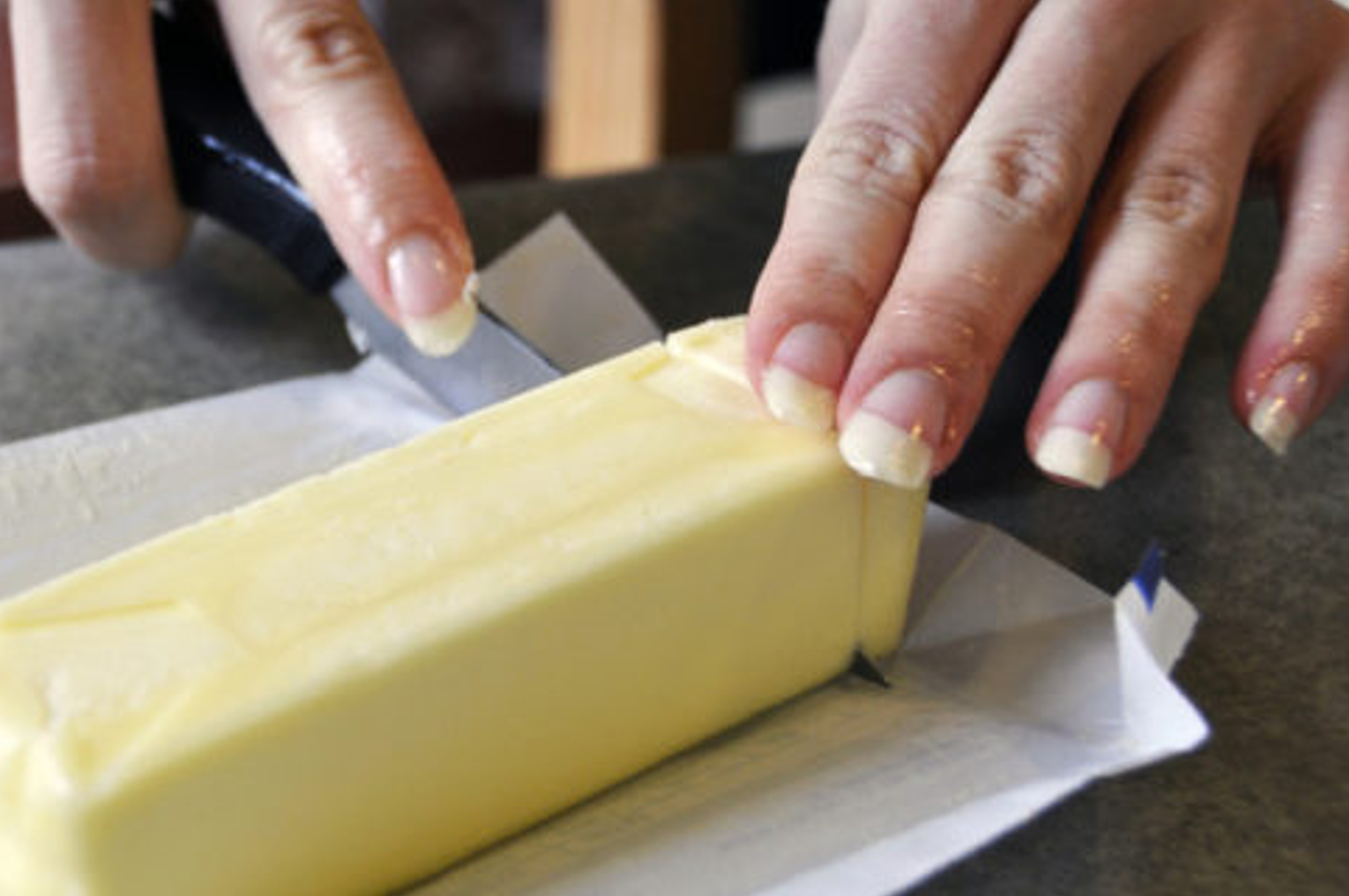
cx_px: 311
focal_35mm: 85
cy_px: 525
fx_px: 3181
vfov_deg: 16.0
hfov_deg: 23.7
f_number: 4.2
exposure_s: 1/60
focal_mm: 36
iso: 450
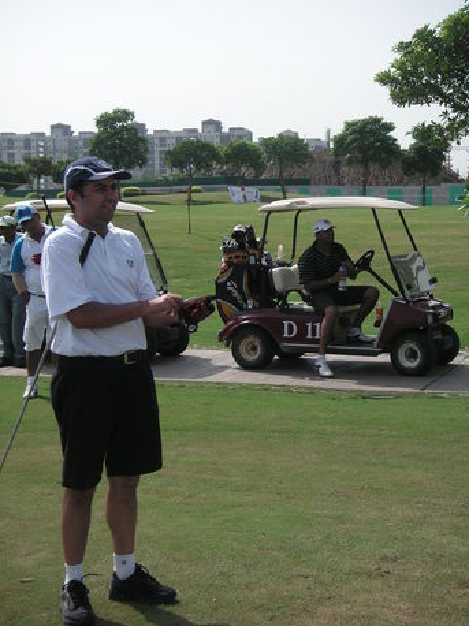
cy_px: 308
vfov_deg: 29.8
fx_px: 1175
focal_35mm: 65
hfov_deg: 22.6
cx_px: 243
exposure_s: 1/750
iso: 50
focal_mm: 10.3
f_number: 3.7
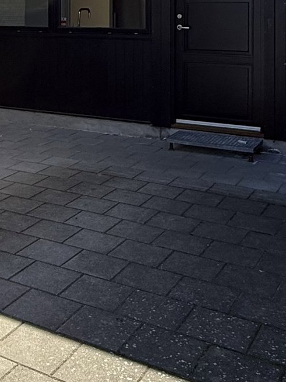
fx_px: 628
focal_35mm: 57
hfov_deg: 24.4
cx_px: -6
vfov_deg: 31.8
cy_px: 21
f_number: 2.2
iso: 64
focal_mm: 2.22
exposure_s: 1/535
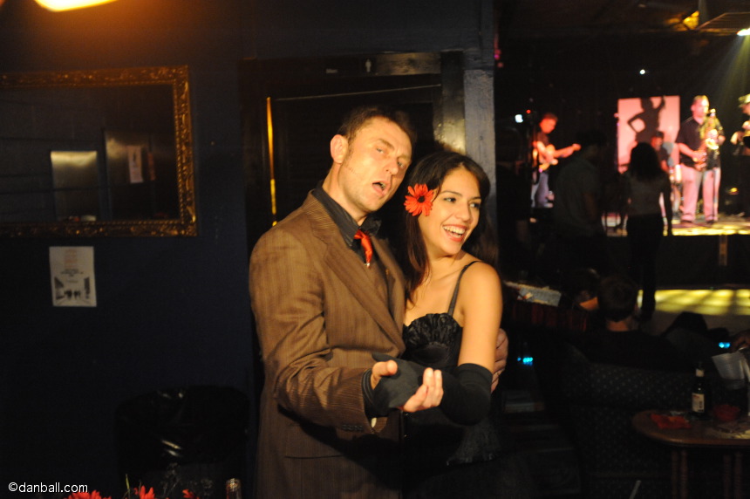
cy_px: 250
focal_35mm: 35
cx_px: 375
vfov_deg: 37.8
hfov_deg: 54.5
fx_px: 729
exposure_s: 1/30
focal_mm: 35
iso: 6400
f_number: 2.8
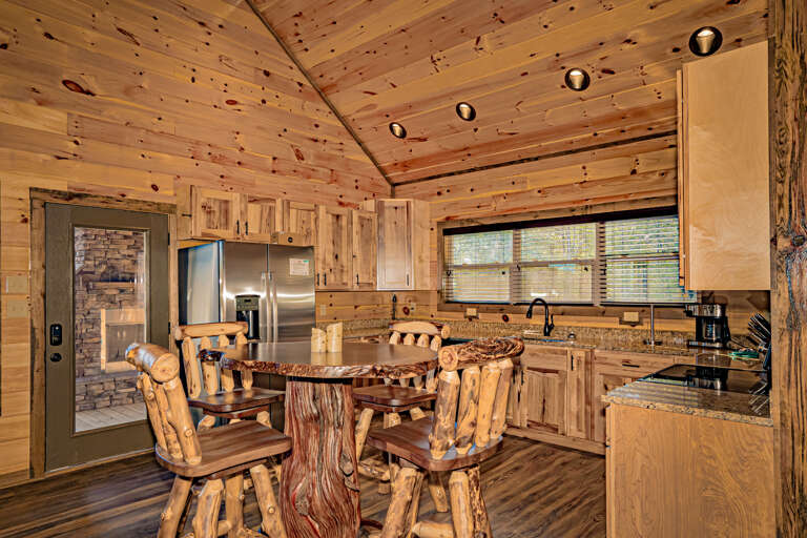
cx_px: 404
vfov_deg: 57.2
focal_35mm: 22
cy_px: 269
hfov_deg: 78.6
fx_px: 493
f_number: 7.1
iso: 640
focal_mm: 22
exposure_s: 1/200
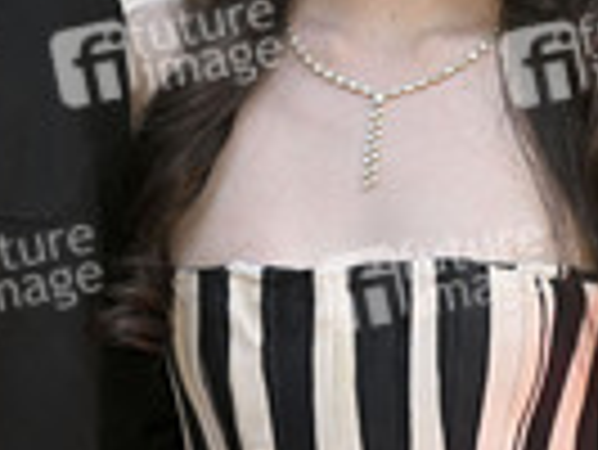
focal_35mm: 192
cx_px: 47
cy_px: -58
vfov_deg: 7.7
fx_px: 3320
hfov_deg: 10.2
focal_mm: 59
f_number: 5.6
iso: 500
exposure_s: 1/320
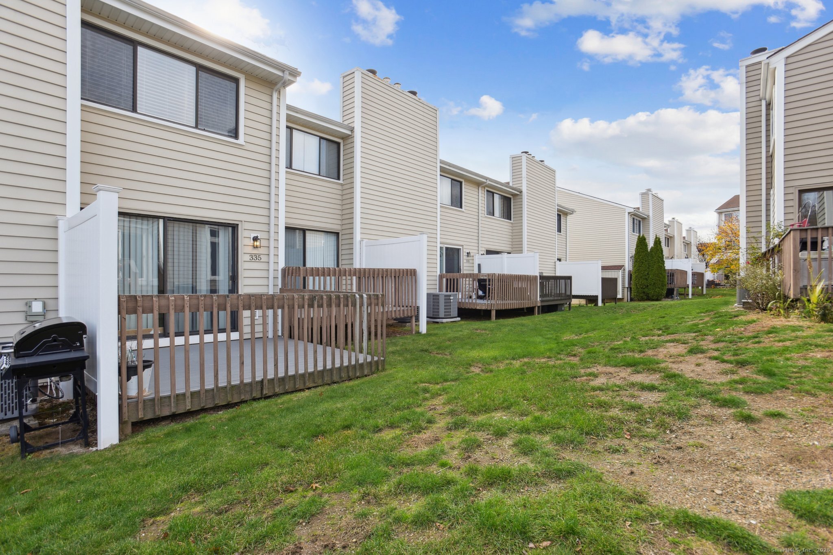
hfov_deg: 93.3
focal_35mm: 17
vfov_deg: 70.4
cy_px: 278
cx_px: 416
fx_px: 393
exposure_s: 1/320
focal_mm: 17
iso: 400
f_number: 11
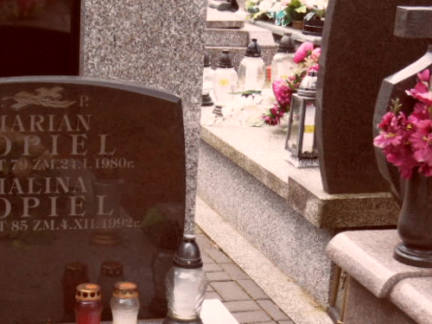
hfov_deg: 23.6
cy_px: 305
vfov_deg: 17.7
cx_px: 114
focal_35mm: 82
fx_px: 1023
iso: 100
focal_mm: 6.5
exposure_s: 1/90
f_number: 3.6
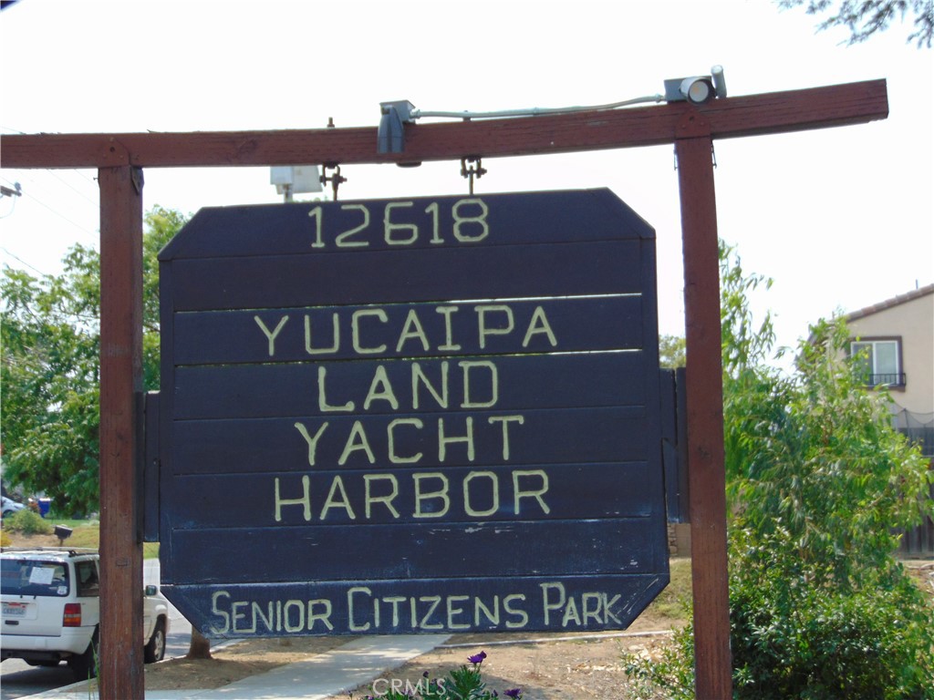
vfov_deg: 20.7
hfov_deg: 27.4
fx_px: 1916
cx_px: 467
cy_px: 350
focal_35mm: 71
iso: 80
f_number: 3.7
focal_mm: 12.8
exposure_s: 1/640
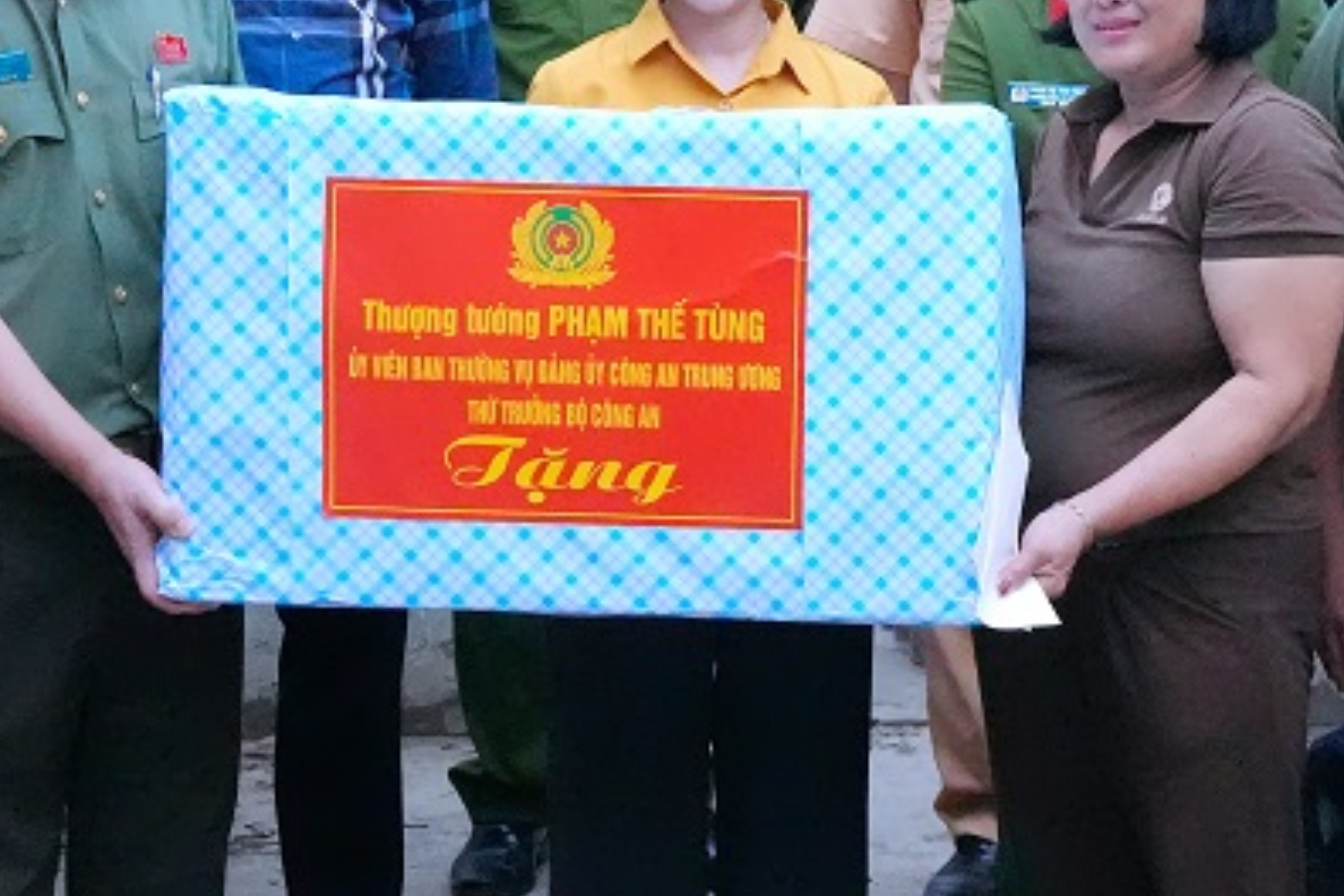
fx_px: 3472
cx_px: 1123
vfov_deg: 14.7
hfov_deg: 21.6
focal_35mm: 93
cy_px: 468
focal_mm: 24
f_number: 2.8
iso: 12800
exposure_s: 1/1250
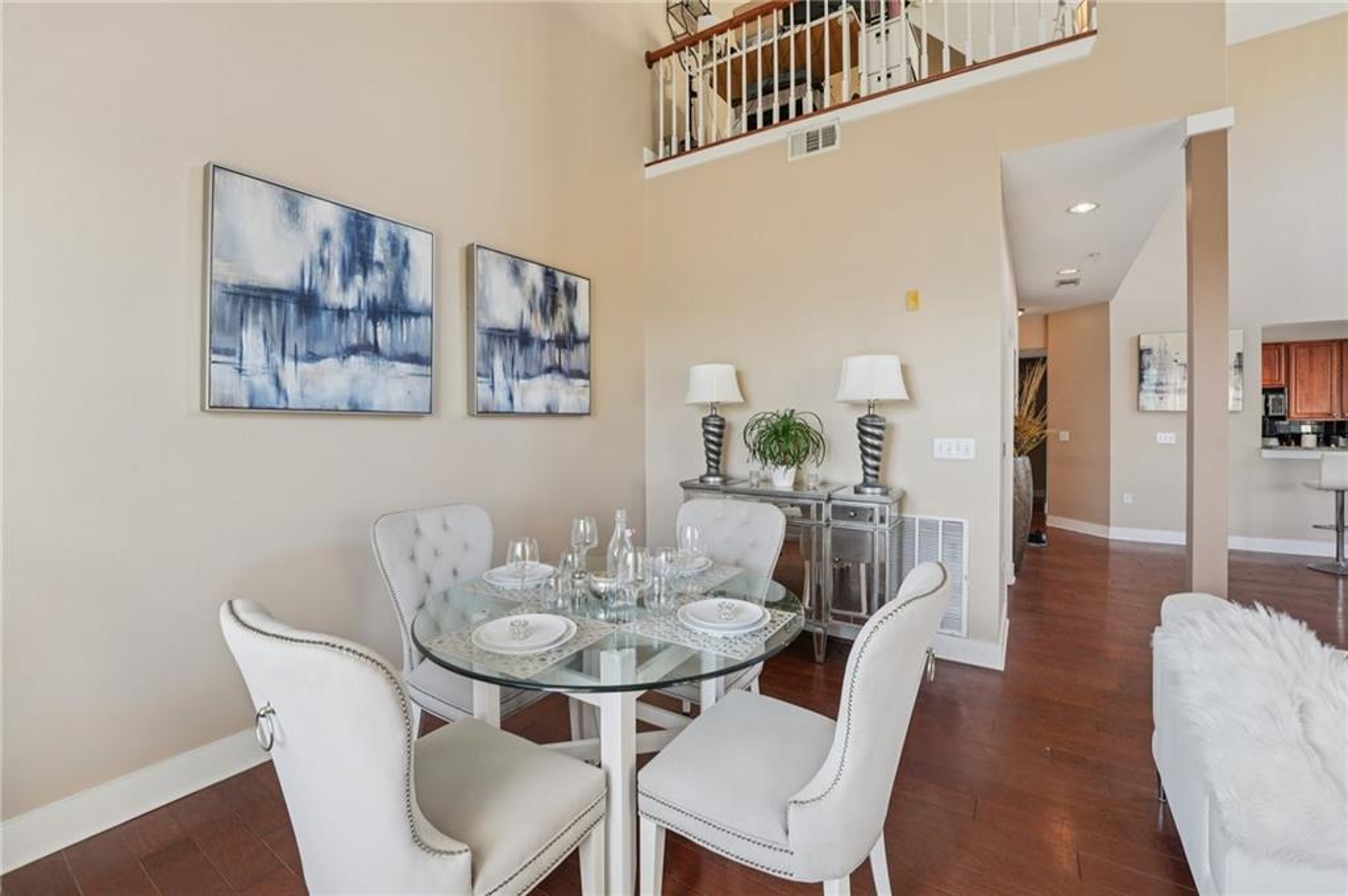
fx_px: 524
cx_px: 674
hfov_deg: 104.3
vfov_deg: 81.1
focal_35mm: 14
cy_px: 448
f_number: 8
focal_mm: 14
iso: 320
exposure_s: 1/30
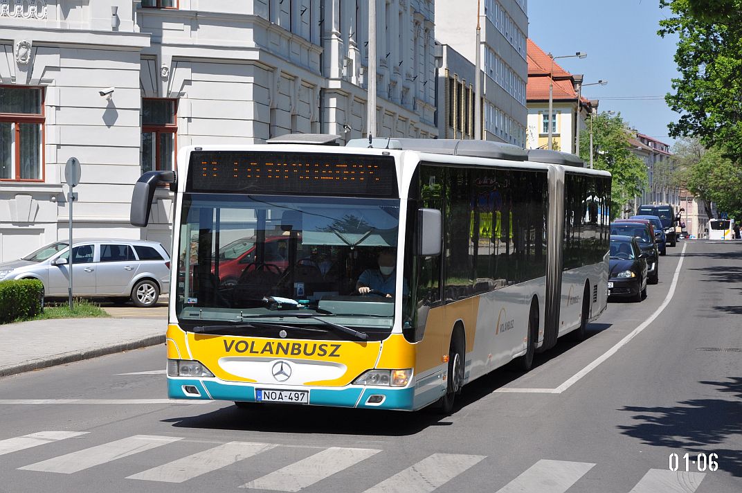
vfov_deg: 13.8
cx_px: 371
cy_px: 246
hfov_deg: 20.6
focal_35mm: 99
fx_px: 2038
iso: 400
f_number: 5.6
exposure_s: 1/1600
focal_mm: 66
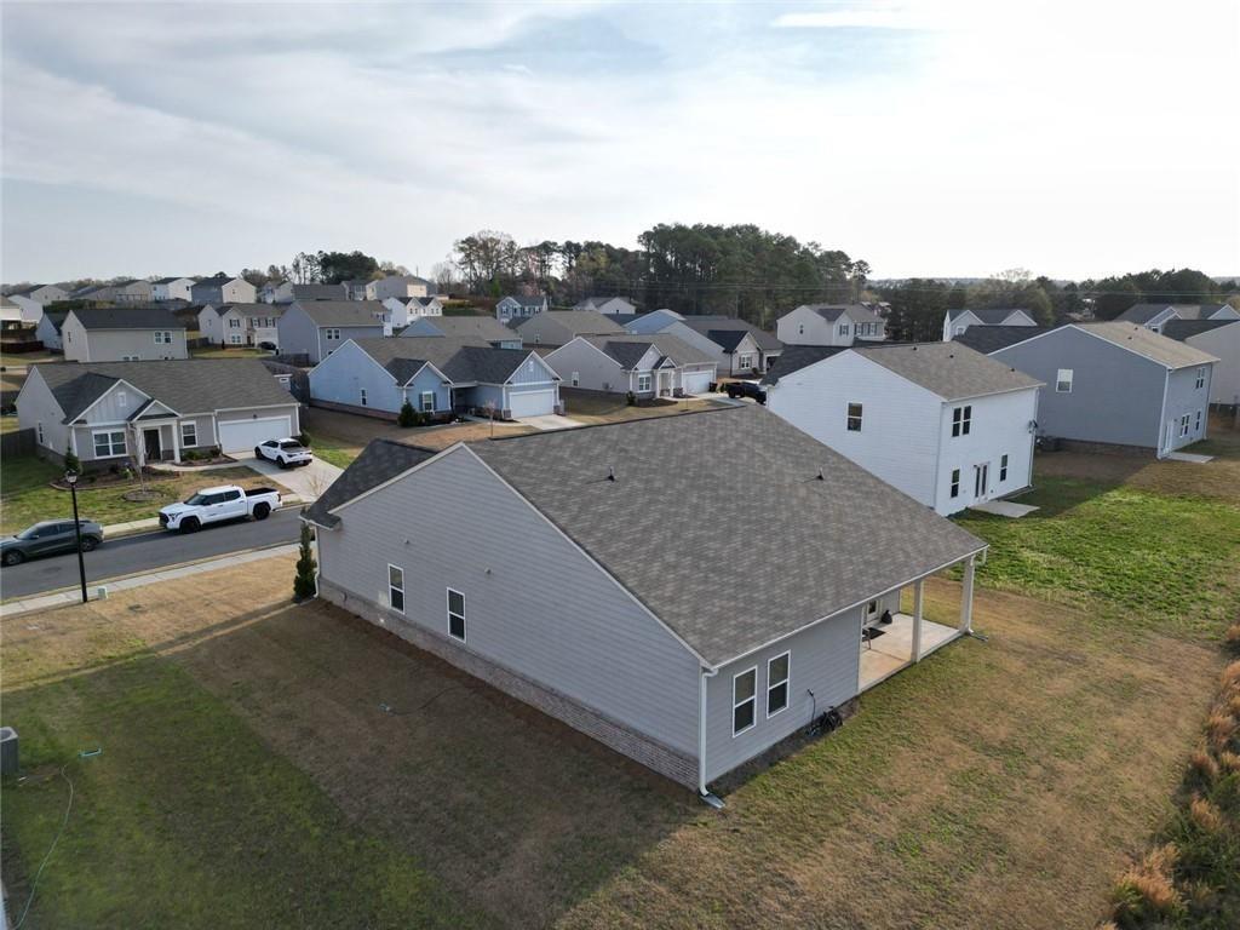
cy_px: 465
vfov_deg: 56.8
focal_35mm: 24
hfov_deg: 71.6
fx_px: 860
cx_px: 620
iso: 110
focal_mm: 6.72
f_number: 1.7
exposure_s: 1/2000
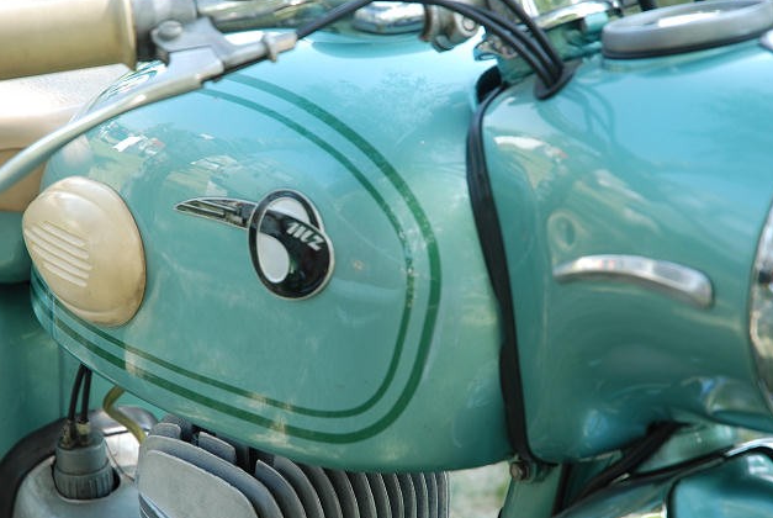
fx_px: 2881
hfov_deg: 15.3
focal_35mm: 134
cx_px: 316
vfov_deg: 10.3
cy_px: 295
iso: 200
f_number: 4.5
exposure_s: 1/125
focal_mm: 70
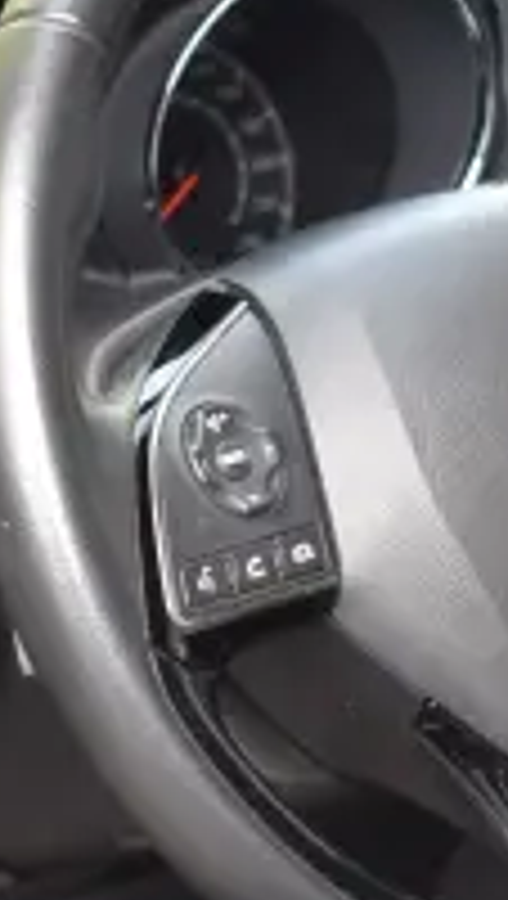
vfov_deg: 13.8
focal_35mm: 156
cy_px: 490
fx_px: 3715
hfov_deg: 7.8
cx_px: 378
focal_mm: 31
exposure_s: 1/80
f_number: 4.5
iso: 400
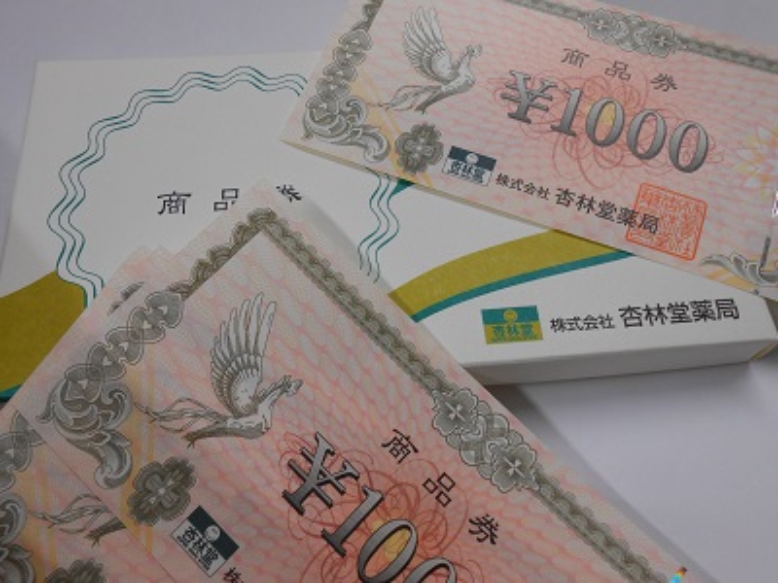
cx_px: 389
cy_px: 292
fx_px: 674
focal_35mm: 30
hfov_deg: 60.0
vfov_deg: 46.8
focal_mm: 5.3
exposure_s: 1/30
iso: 100
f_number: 3.8
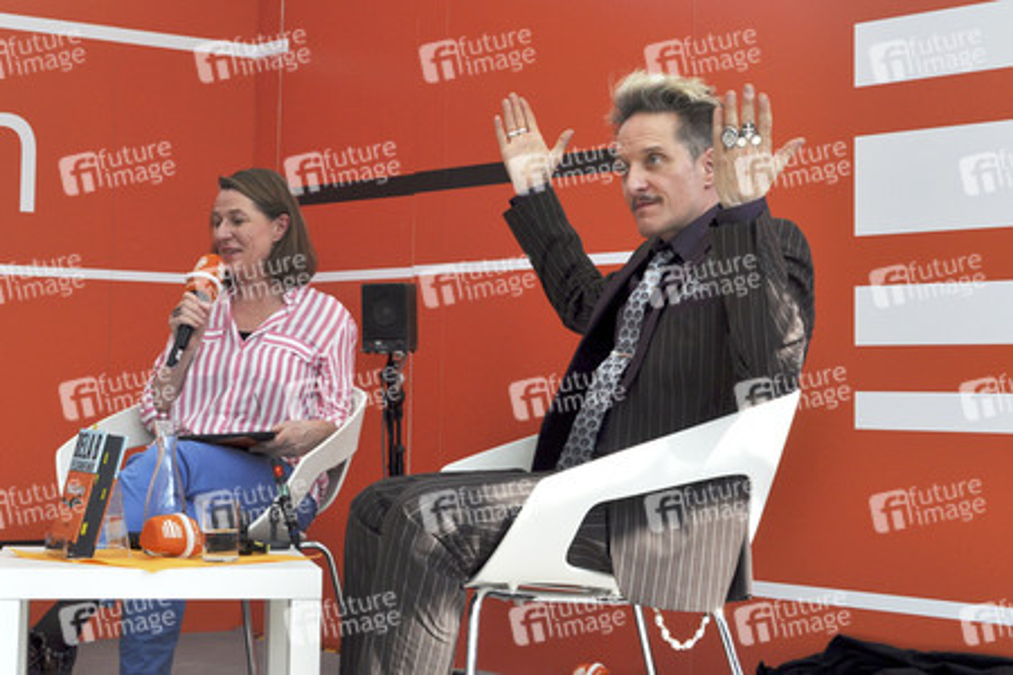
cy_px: 338
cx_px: 506
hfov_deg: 37.9
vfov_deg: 25.8
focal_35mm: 52
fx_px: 1477
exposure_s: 1/320
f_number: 9
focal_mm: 35
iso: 200
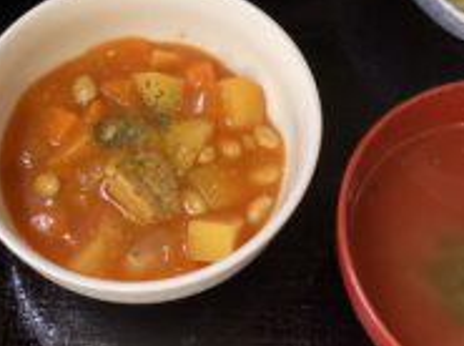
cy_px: 117
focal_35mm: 63
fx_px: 843
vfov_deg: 23.1
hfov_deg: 30.5
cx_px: 149
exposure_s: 1/60
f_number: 2.4
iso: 250
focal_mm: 3.3
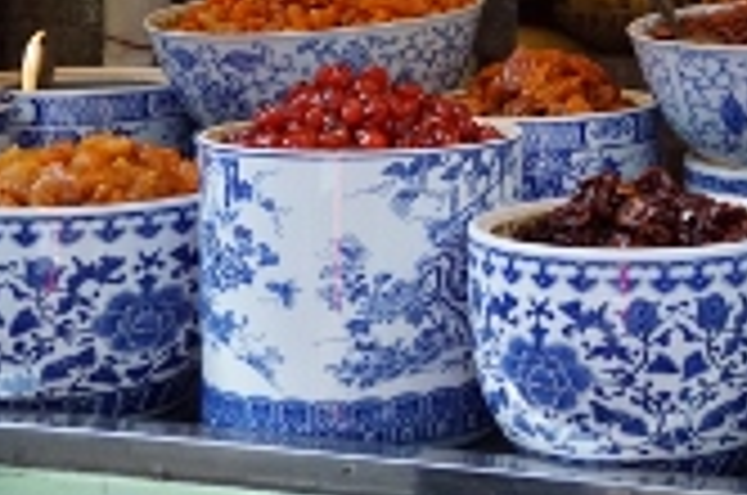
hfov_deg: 21.8
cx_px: 882
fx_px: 1802
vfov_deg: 15.1
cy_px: -88
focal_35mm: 87
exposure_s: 1/1000
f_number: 4
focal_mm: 24
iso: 3200
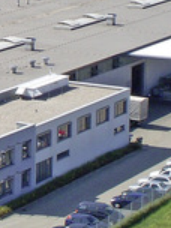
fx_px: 1482
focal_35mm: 225
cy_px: -45
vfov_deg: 8.7
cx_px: -118
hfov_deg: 6.5
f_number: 5
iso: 64
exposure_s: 1/320
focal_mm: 9.86
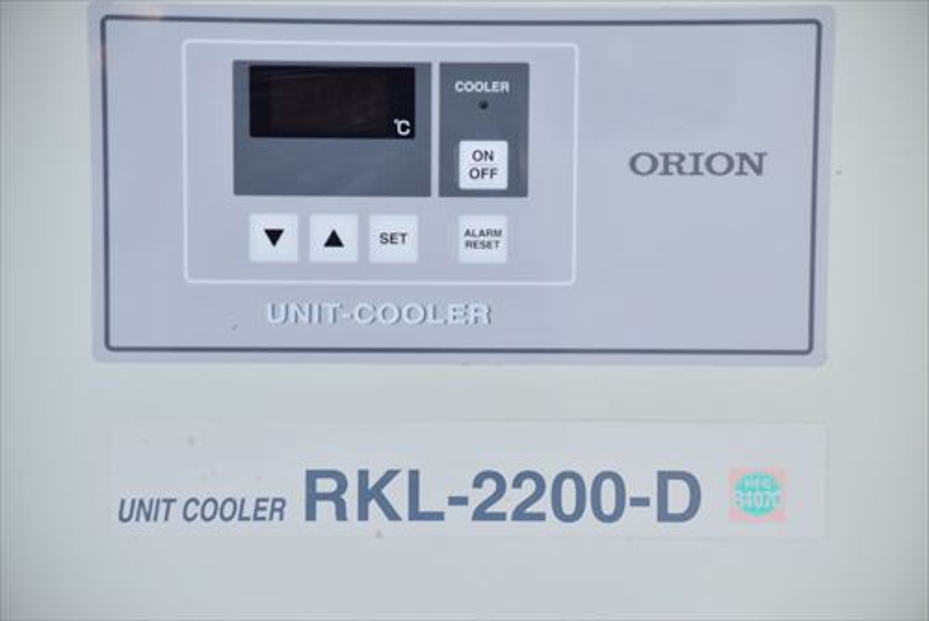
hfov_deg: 13.7
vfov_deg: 9.2
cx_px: 464
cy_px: 310
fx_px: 3873
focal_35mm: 150
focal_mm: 100
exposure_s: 1/1250
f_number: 6.3
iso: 1250
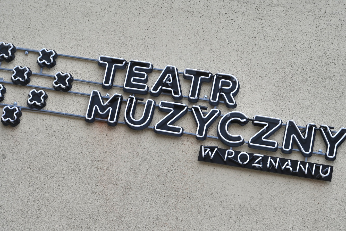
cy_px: 127
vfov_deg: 11.1
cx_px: 156
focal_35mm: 123
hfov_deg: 16.6
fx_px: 1182
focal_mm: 102
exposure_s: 1/323
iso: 100
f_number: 6.3
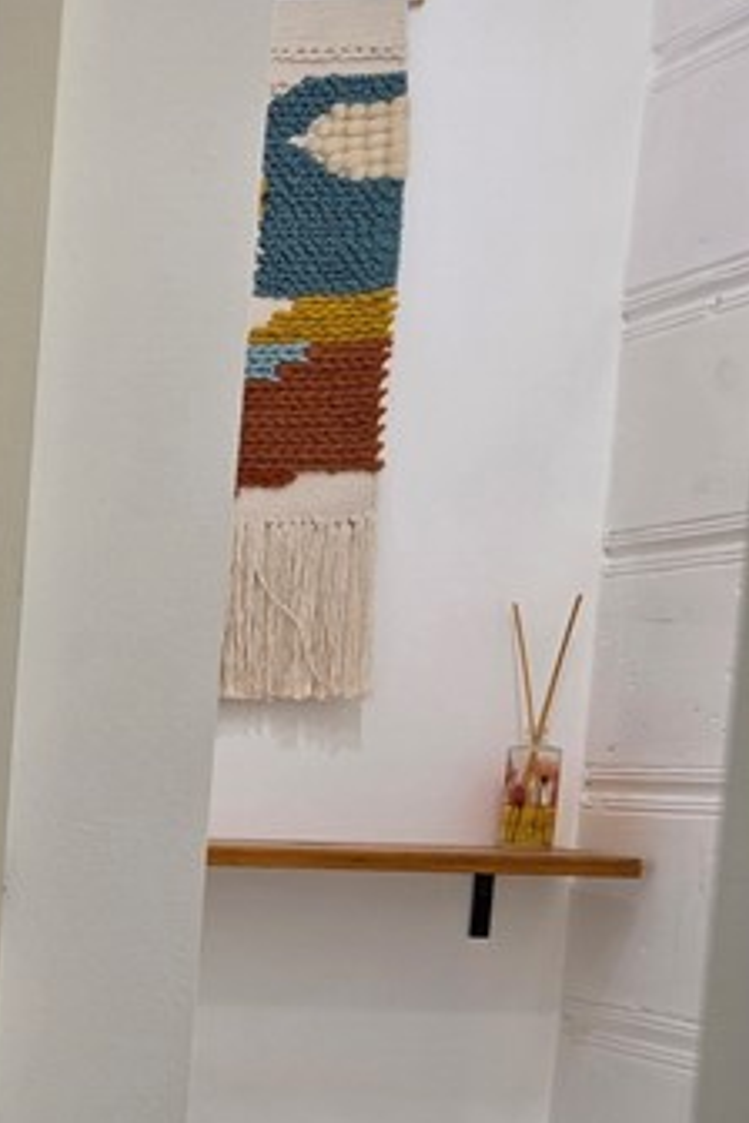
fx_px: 2278
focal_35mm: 73
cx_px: -906
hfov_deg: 14.3
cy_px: 979
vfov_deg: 26.9
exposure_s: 1/120
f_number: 1.7
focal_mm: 6.3
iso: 80
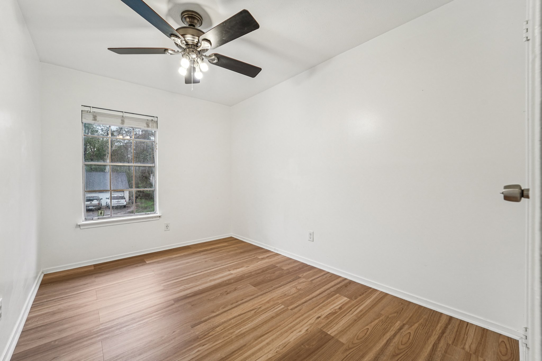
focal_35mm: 14
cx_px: 271
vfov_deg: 81.2
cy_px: 180
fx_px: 211
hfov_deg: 104.3
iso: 500
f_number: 8
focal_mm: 14
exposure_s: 1/60
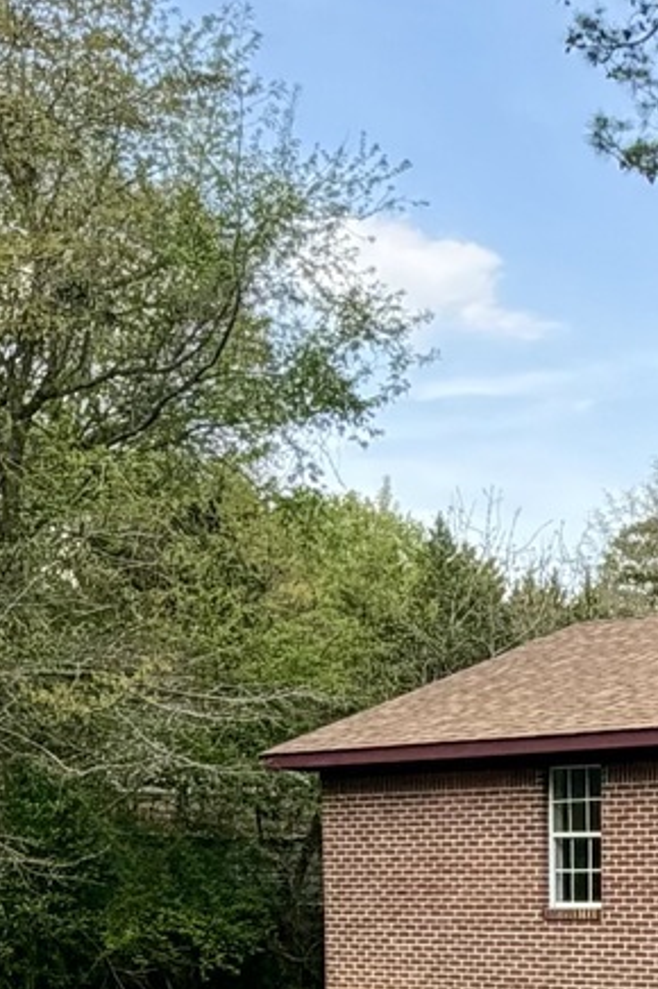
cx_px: 962
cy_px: 1066
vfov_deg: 24.7
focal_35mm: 77
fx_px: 2114
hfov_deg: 16.3
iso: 40
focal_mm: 2.22
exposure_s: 1/535
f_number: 2.2
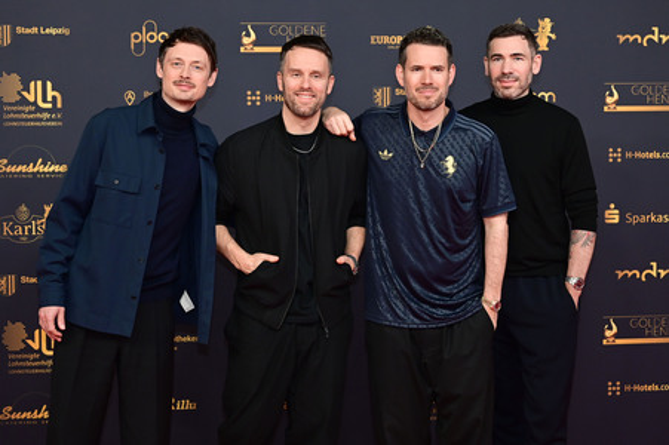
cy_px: 222
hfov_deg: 38.2
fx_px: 966
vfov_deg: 26.0
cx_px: 334
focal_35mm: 52
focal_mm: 52
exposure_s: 1/200
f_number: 4.5
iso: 2000
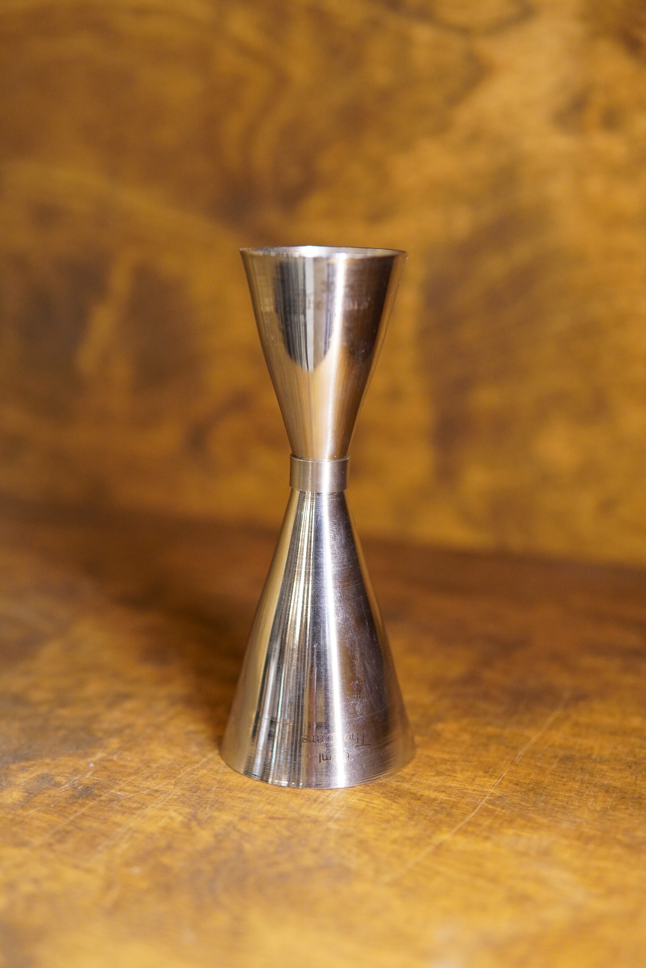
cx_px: 323
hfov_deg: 29.9
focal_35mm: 45
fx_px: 1211
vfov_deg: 43.6
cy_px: 484
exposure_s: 1/160
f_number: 2.2
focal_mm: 30
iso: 1600
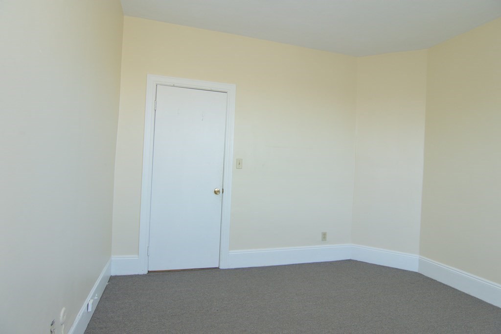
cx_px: 250
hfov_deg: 90.0
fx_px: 250
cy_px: 167
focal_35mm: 18
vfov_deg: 67.3
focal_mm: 12
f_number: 7.1
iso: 800
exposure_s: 1/80
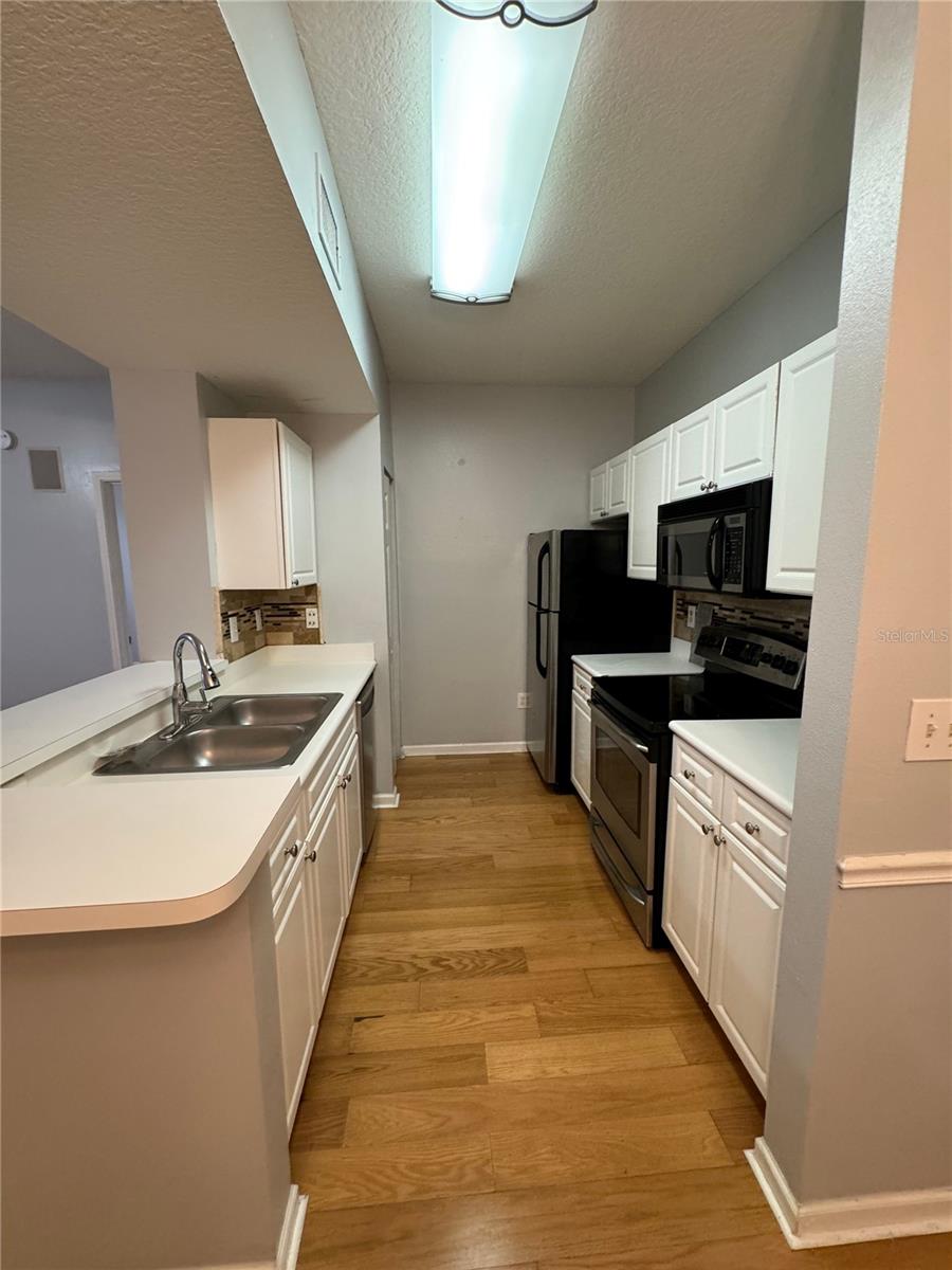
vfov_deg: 102.1
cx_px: 476
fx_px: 513
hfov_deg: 85.7
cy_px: 635
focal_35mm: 14
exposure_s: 1/60
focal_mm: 2.22
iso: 320
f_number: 2.2
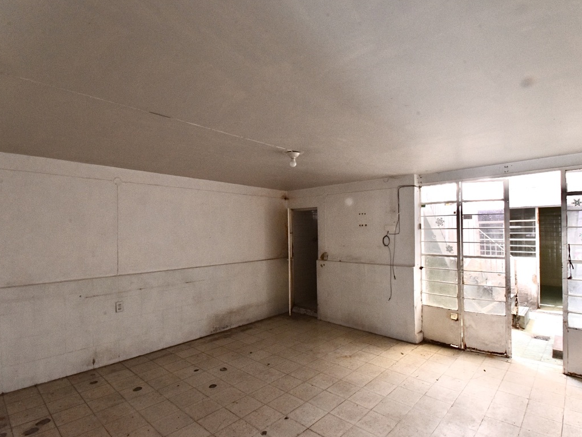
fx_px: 286
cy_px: 224
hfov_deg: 90.7
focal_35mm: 17
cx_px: 320
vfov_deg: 74.7
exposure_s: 1/5
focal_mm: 10
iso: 800
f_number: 22
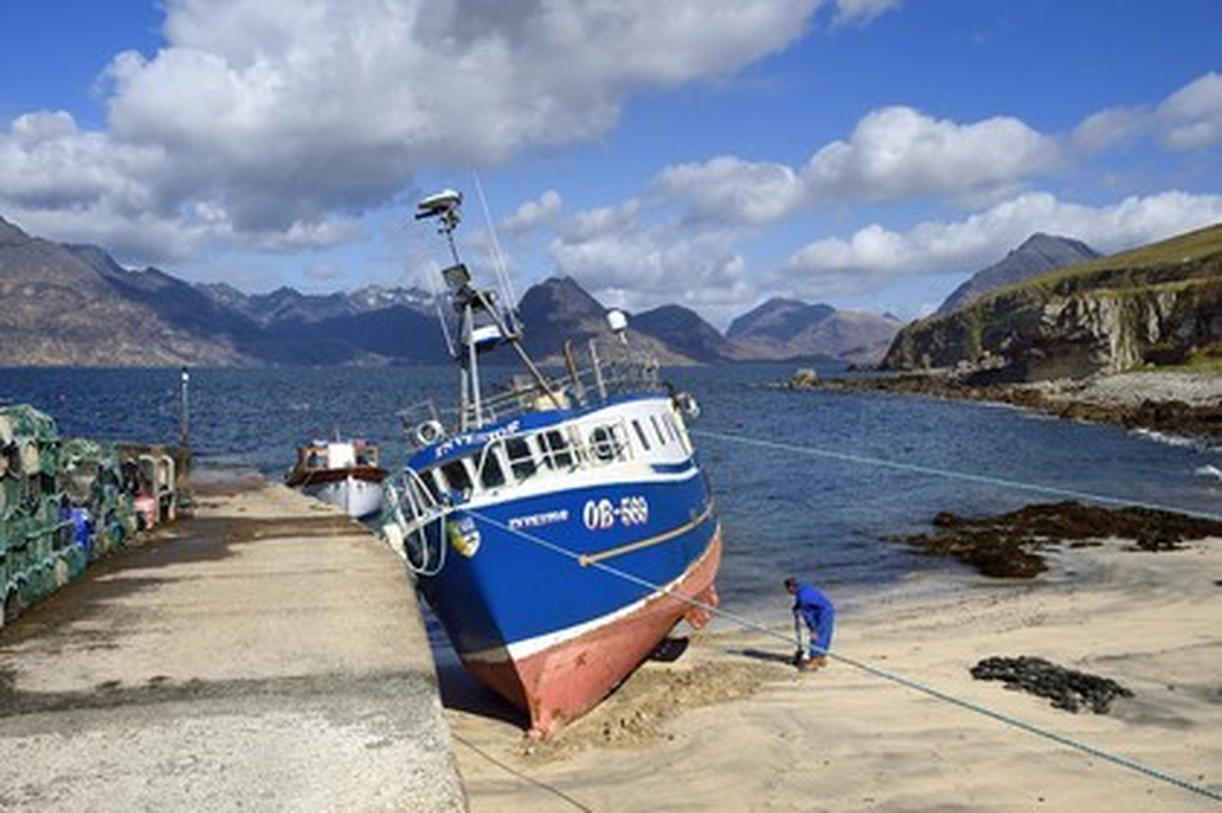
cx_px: 611
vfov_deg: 41.1
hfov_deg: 58.8
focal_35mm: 32
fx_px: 1085
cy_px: 406
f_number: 14
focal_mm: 32
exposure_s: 1/320
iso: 200
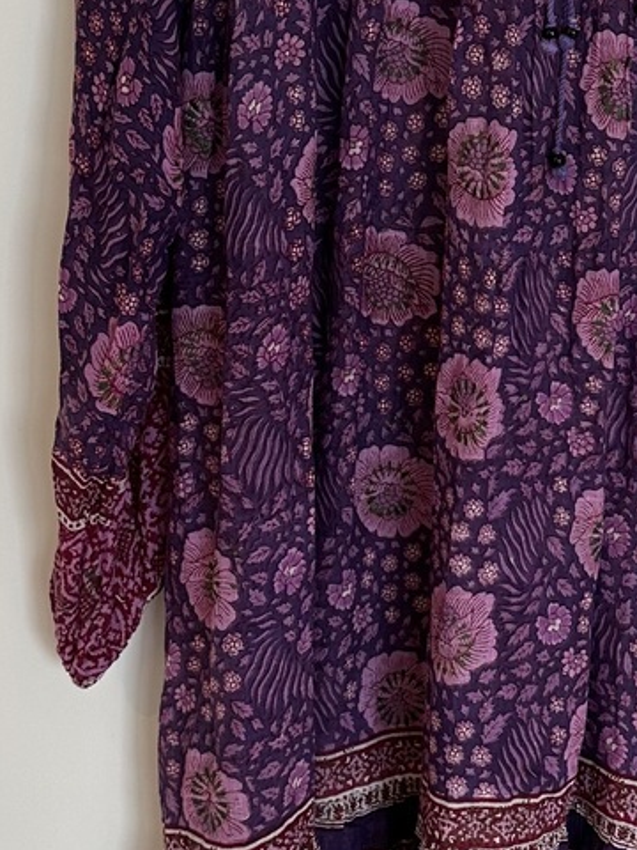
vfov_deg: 24.4
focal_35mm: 80
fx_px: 1963
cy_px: 329
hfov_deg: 18.1
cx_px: 591
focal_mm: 6.86
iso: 80
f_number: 1.78
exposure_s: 1/100
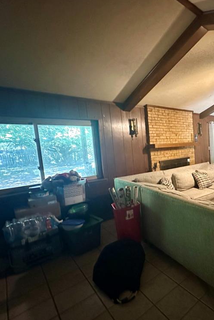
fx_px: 178
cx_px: 207
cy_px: 160
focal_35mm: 20
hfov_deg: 51.5
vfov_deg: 84.0
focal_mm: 2.22
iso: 1000
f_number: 2.2
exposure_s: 1/40
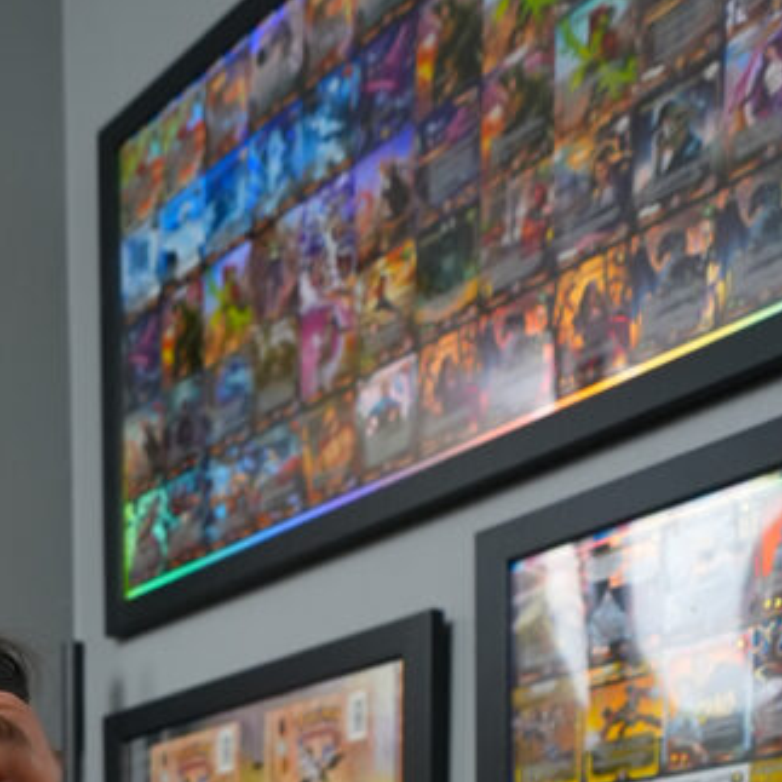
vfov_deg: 23.1
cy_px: 1273
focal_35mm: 54
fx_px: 1380
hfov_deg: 28.7
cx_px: -76
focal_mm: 16
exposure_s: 1/50
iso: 800
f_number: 3.2
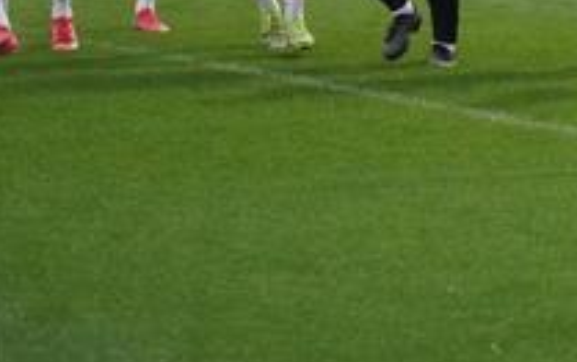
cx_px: 612
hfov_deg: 6.6
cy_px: -66
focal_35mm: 315
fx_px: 4957
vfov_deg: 4.2
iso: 12800
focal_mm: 105
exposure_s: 1/1600
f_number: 4.5
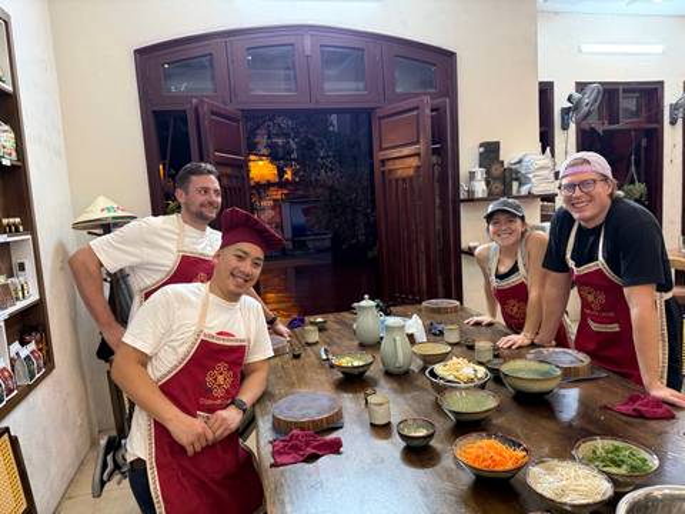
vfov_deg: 56.8
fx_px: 475
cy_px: 257
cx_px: 342
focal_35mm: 24
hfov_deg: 71.6
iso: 320
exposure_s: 1/50
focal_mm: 6.76
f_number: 1.78
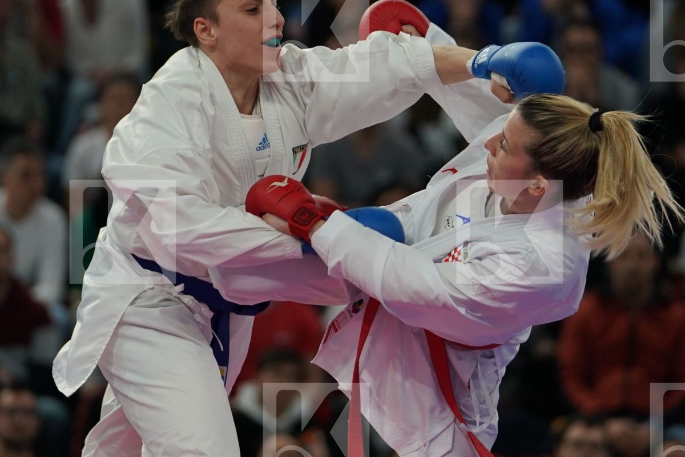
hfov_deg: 5.2
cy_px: 232
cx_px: 316
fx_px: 7534
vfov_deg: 3.5
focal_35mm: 396
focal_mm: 176
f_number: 2.8
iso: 1000
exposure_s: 1/1000
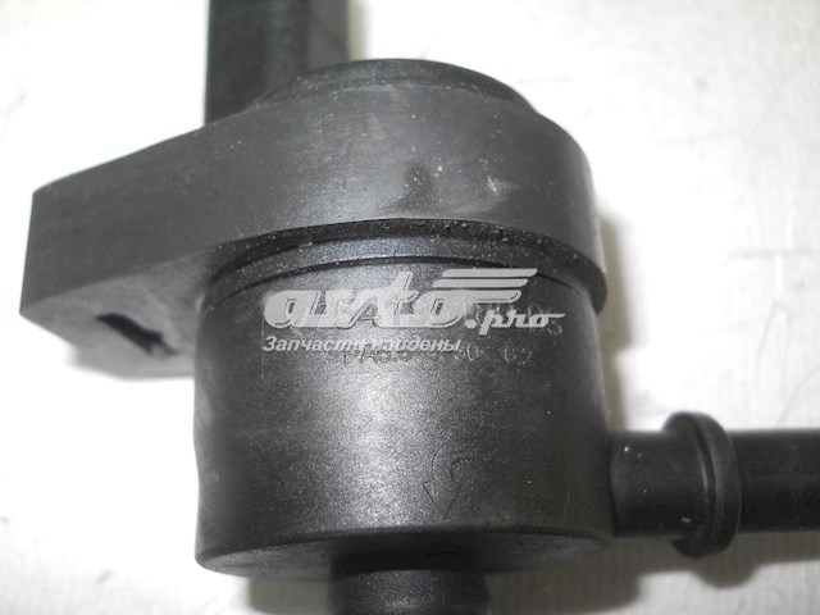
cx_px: 410
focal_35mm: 41
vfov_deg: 35.1
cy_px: 308
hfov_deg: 45.8
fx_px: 971
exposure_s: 1/30
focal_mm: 6.72
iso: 80
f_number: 5.5
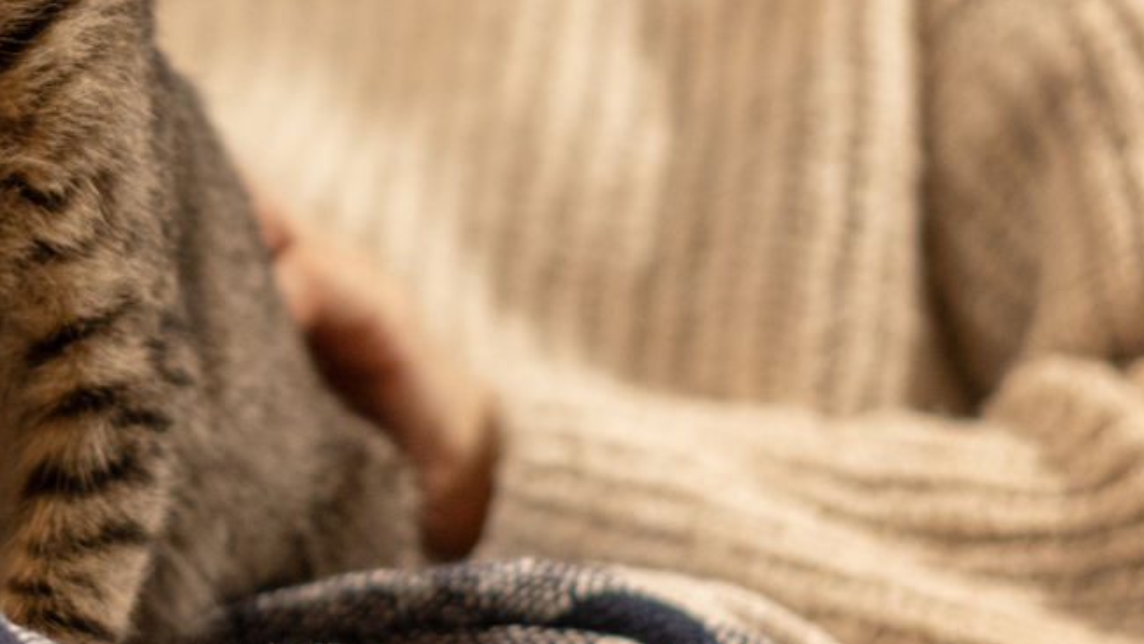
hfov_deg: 11.3
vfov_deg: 6.4
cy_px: -28
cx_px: -133
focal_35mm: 188
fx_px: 5704
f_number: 1.8
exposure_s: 1/100
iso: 400
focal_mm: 55
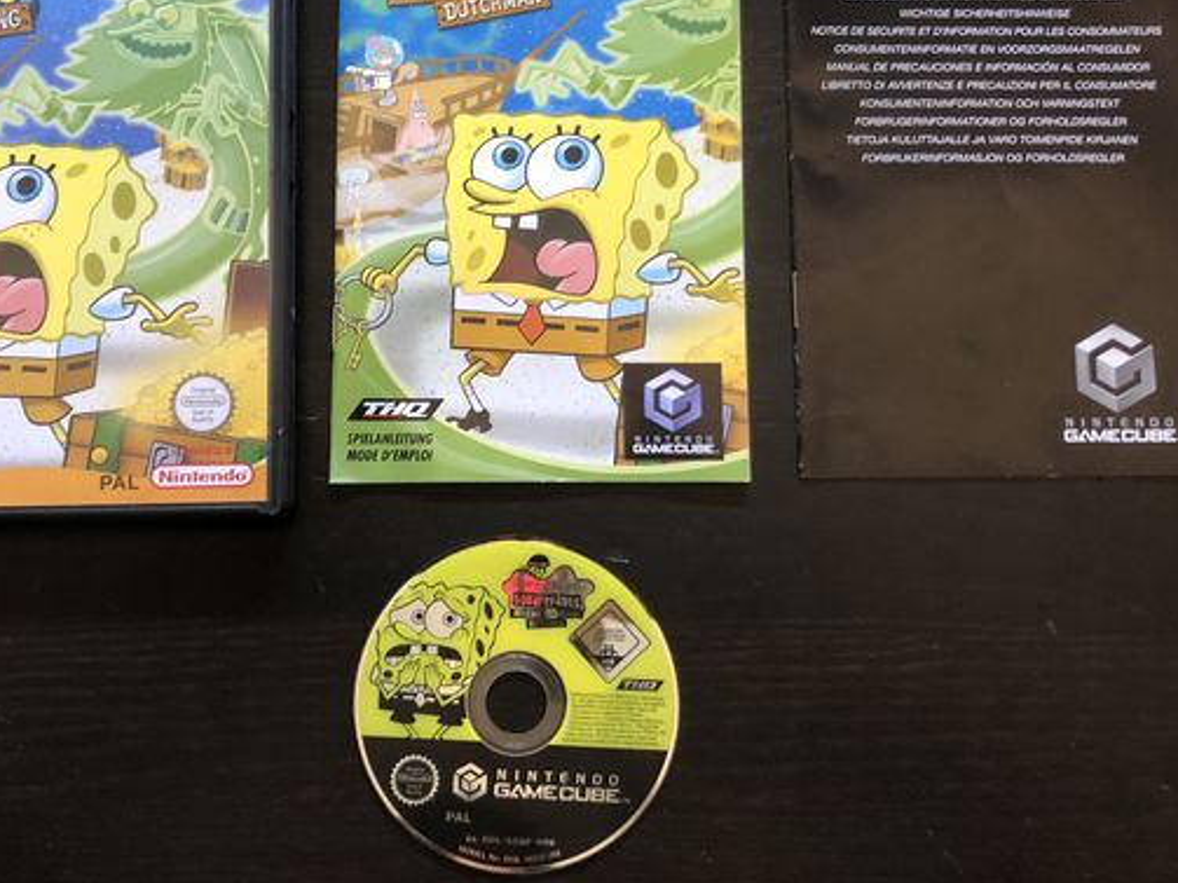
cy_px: 345
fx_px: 1327
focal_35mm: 39
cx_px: 508
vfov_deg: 36.6
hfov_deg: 47.7
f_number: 1.8
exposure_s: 1/10
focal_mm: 4
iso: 100
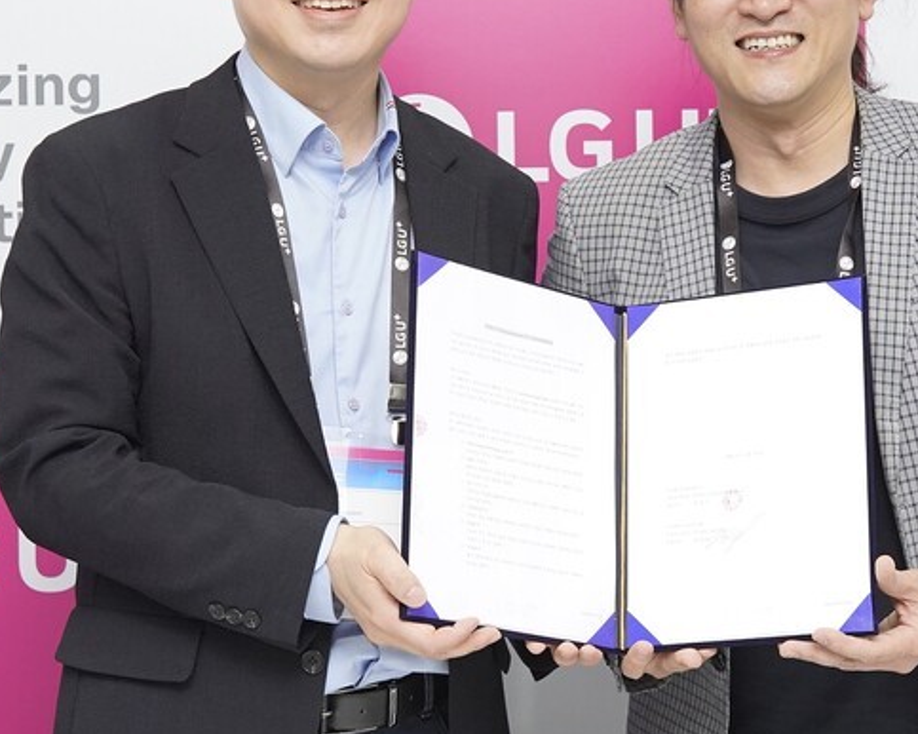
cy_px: 305
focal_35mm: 87
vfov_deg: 17.6
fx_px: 2363
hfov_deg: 21.9
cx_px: 583
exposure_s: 1/160
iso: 2500
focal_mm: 35
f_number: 4
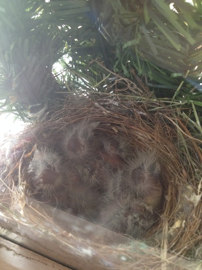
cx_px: 101
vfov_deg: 52.6
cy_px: 135
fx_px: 272
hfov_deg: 40.7
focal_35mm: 35
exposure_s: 1/20
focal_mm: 4.28
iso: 160
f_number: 2.4
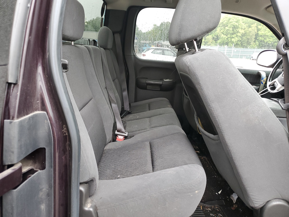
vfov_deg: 53.1
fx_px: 217
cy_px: 108
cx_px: 144
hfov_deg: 67.3
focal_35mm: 26
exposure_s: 1/60.2
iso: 86
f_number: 1.5
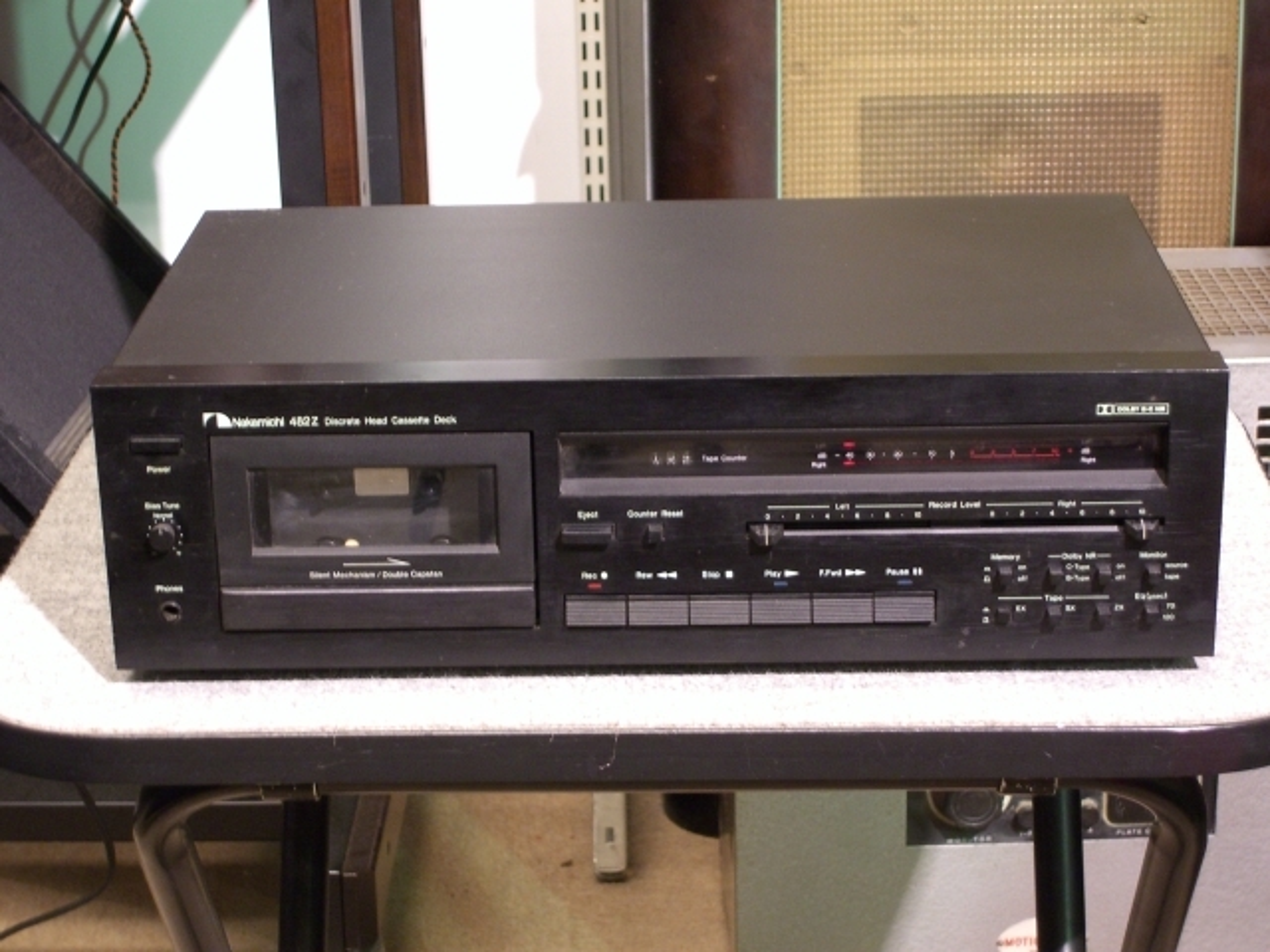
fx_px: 2935
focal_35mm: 80
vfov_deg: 18.4
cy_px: 476
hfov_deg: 24.4
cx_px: 635
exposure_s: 1/5
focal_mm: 16.6
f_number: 4.4
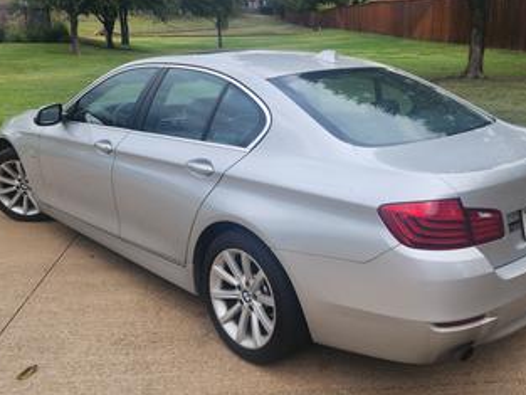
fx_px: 562
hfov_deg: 50.0
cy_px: 178
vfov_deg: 38.7
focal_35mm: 37
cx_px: 289
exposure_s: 1/419
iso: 20
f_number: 1.8
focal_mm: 5.4
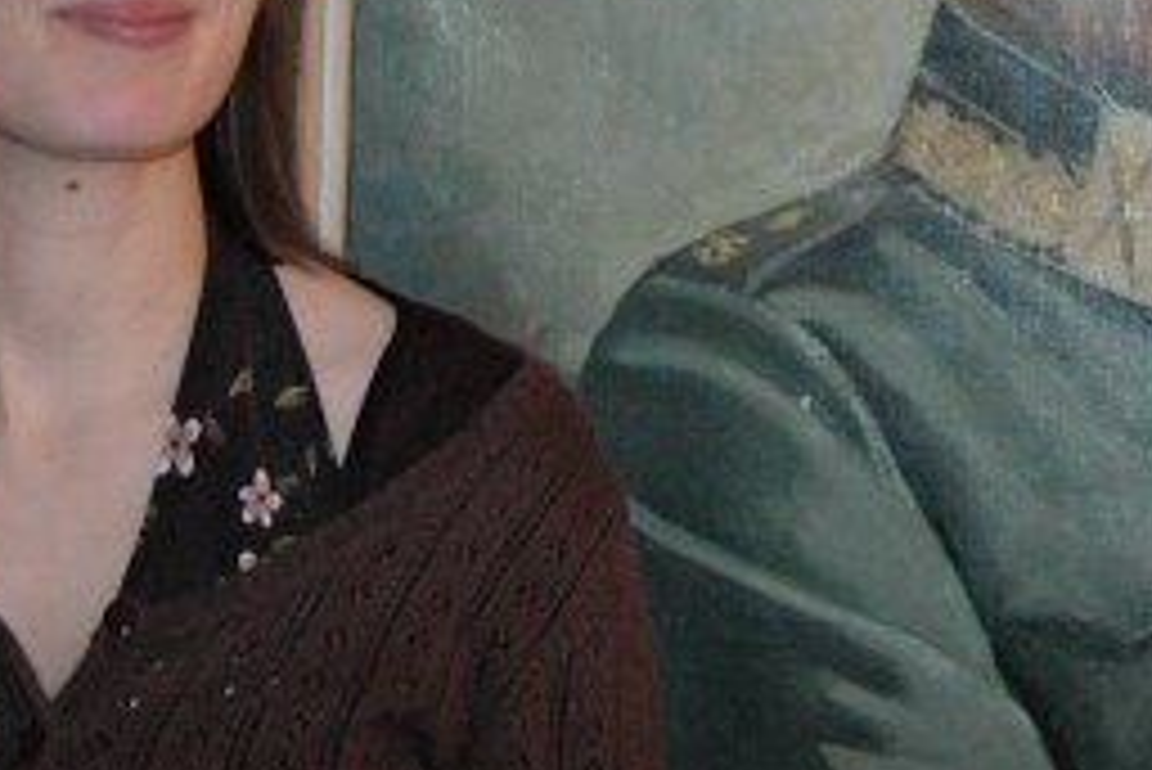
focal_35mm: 134
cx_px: 711
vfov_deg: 10.1
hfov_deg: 15.3
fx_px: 4290
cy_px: -104
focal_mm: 38
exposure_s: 1/60
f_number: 5
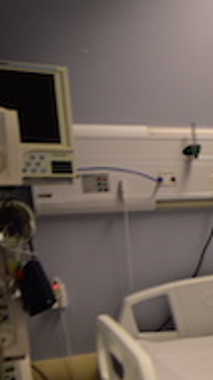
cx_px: 565
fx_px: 714
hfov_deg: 12.1
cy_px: 297
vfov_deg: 29.2
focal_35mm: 71
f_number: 2.8
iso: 400
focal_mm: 16
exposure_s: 1/250
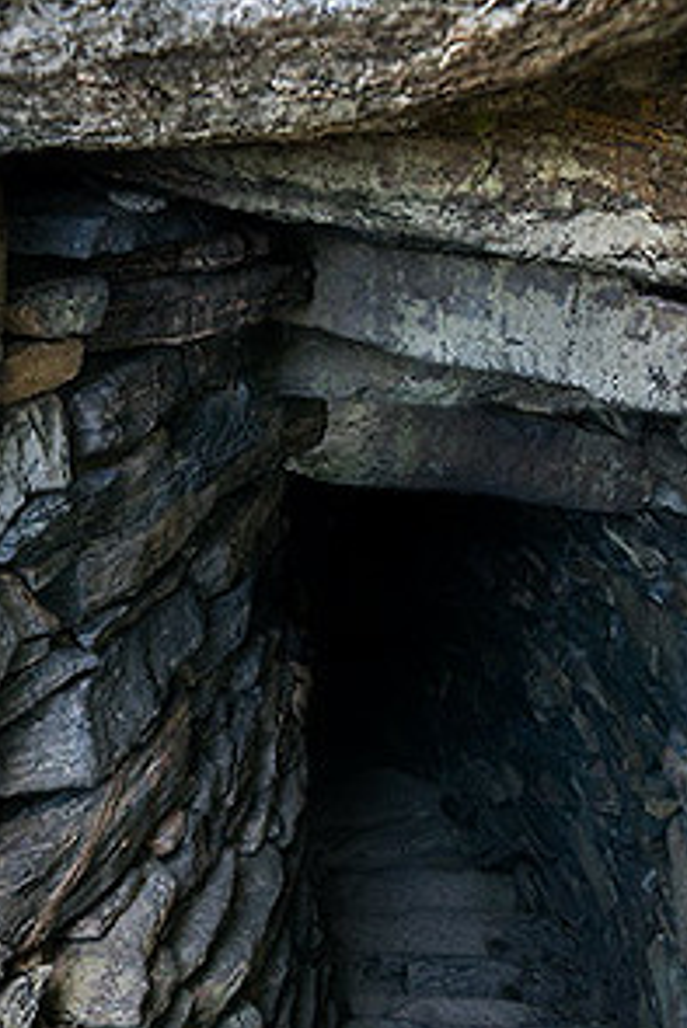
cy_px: 930
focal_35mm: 30
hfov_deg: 43.6
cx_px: 302
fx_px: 858
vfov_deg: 53.8
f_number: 6.3
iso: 800
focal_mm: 16
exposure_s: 1/15
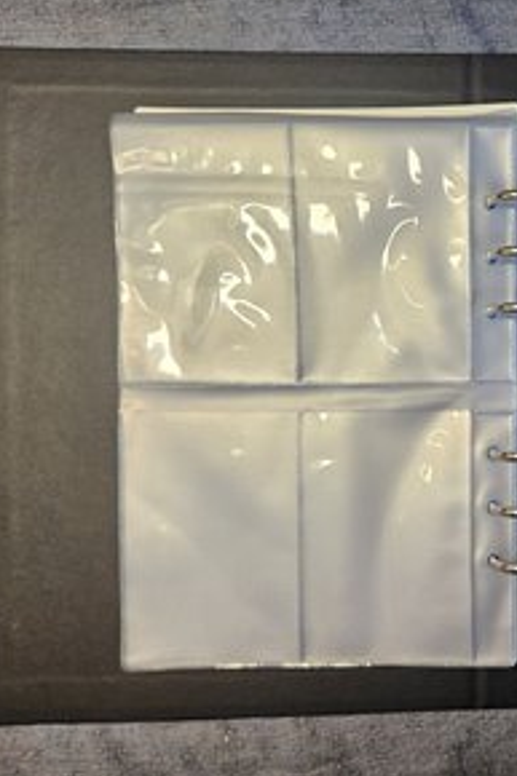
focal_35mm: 33
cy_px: 383
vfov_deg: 57.2
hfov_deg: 36.2
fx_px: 712
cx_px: 509
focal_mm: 5.4
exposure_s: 1/120
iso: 100
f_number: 1.8
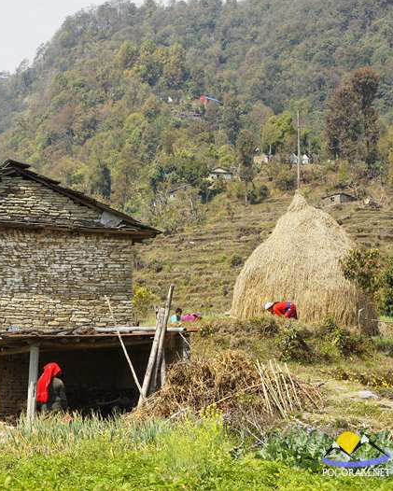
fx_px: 1555
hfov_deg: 14.3
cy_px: 244
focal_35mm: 107
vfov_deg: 17.9
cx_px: 36
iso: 100
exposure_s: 1/125
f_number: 8
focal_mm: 50
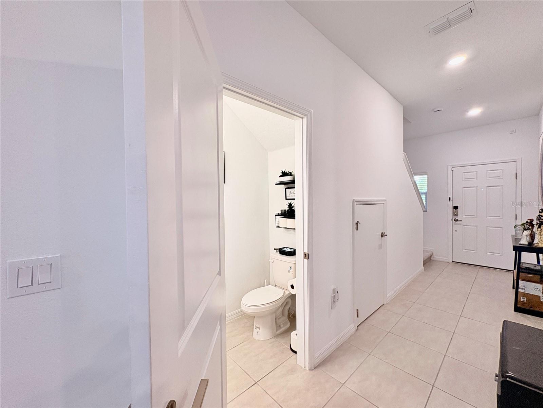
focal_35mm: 14
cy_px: 204
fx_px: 220
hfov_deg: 102.1
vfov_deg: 85.7
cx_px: 272
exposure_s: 1/60
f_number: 2.2
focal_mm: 2.22
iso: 160
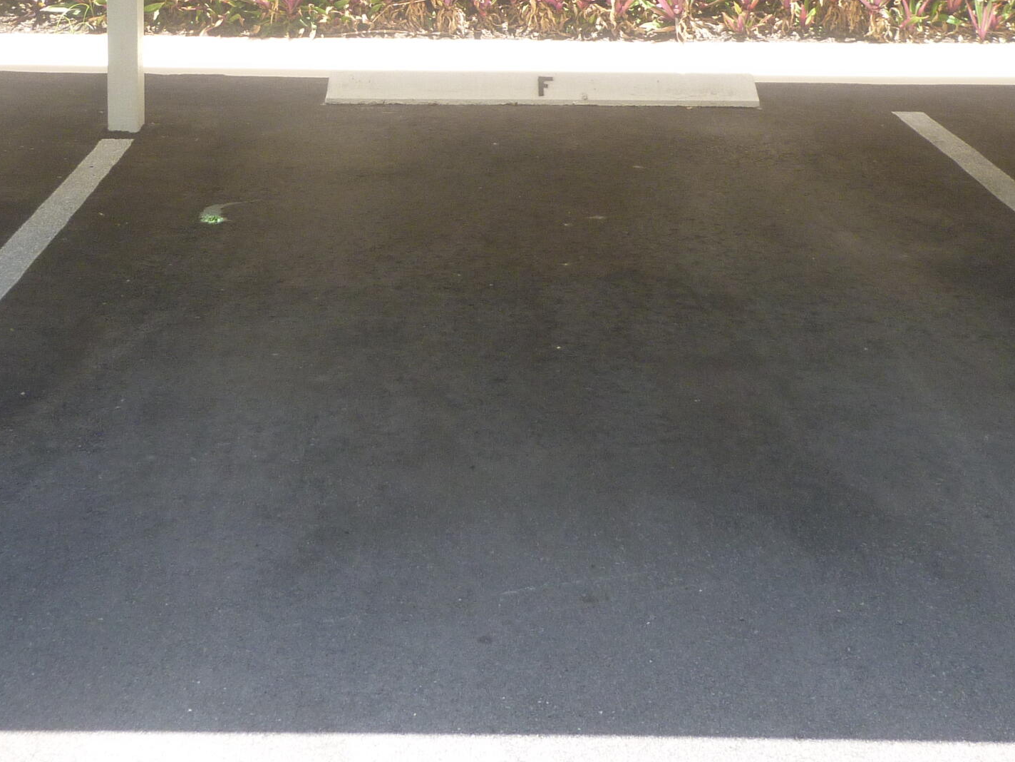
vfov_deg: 23.5
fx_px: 1730
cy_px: -39
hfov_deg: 32.7
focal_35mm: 59
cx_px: 460
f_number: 3.3
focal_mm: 5
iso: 100
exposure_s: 1/200
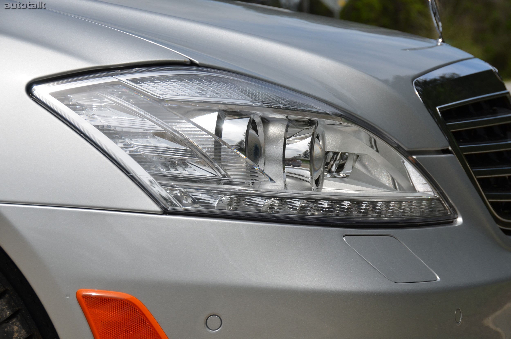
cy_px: 170
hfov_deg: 21.0
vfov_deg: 14.0
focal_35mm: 98
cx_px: 256
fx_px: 1381
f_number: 8
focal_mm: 65
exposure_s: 1/2000
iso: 320
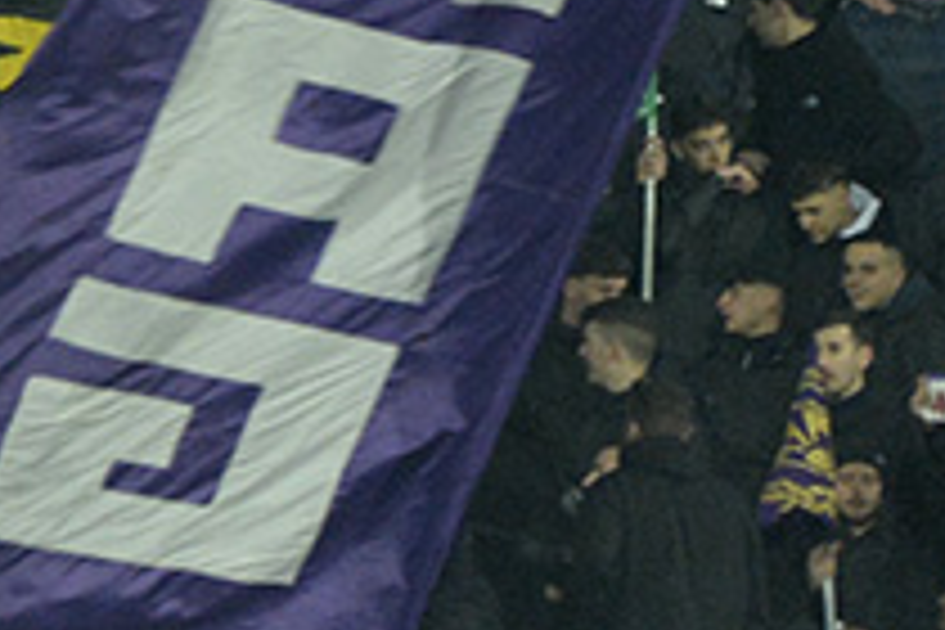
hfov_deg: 1.4
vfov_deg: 0.9
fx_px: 39057
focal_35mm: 1488
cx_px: -652
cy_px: -72
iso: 3200
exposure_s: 1/160
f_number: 5.6
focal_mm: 260
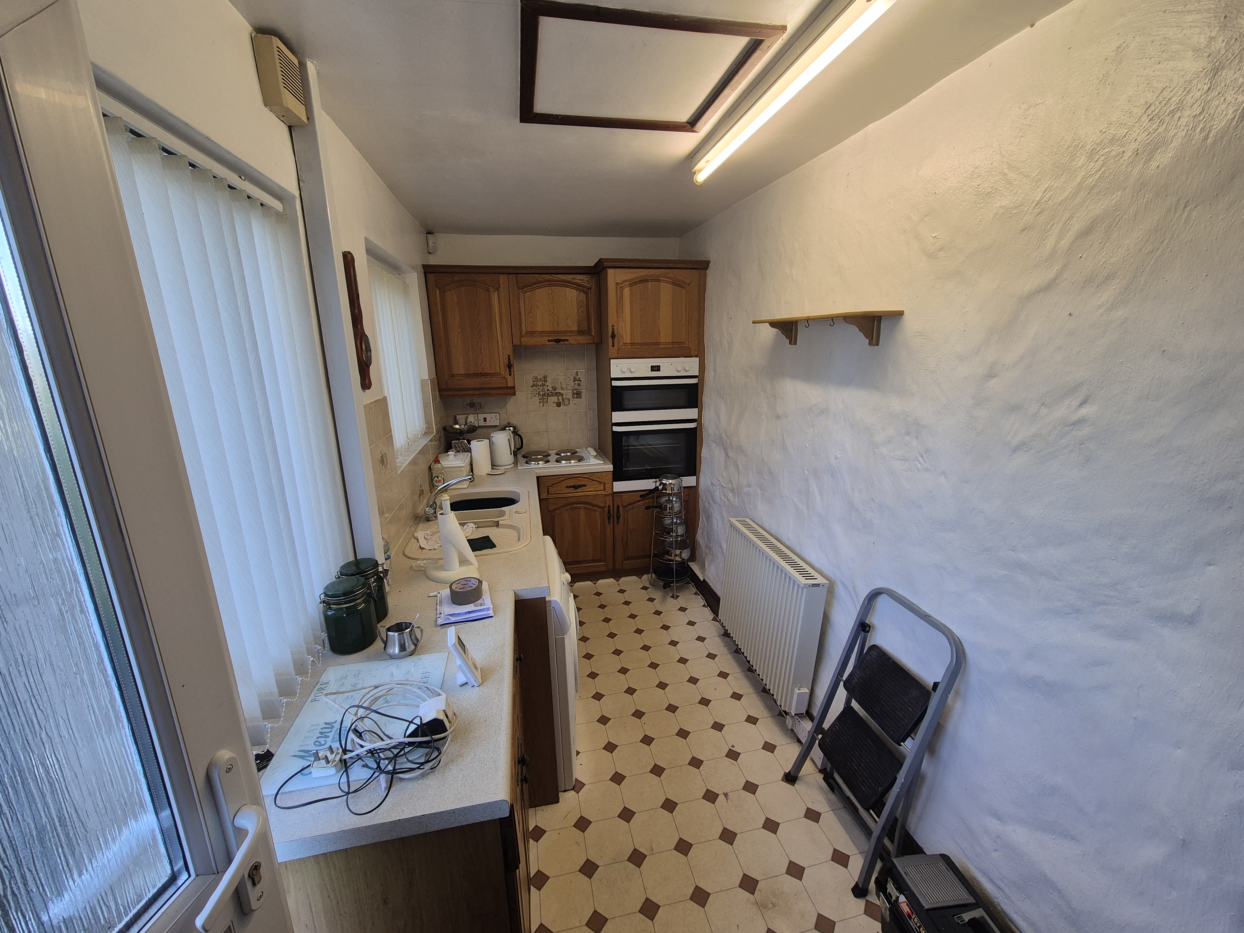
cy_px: 466
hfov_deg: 106.2
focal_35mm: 13
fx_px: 467
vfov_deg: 89.9
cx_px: 622
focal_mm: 2.2
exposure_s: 1/50
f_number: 2.2
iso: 64
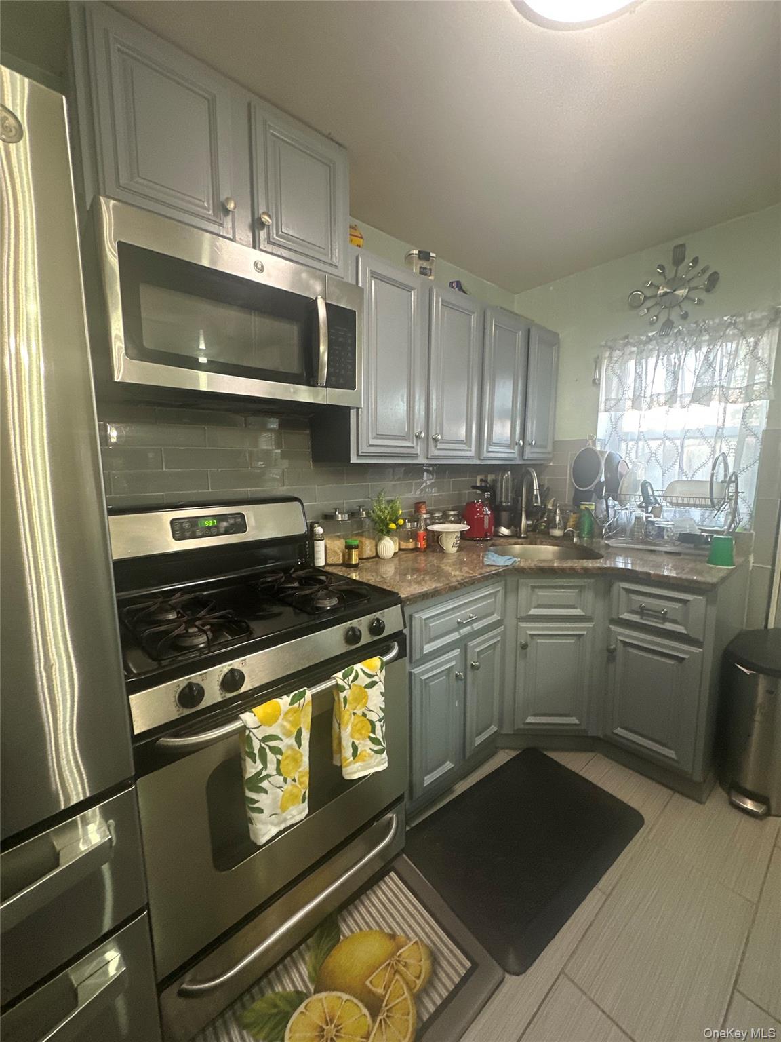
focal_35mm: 14
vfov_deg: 102.1
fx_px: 421
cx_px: 390
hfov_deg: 85.7
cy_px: 521
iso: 320
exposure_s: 1/60
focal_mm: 2.22
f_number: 2.2
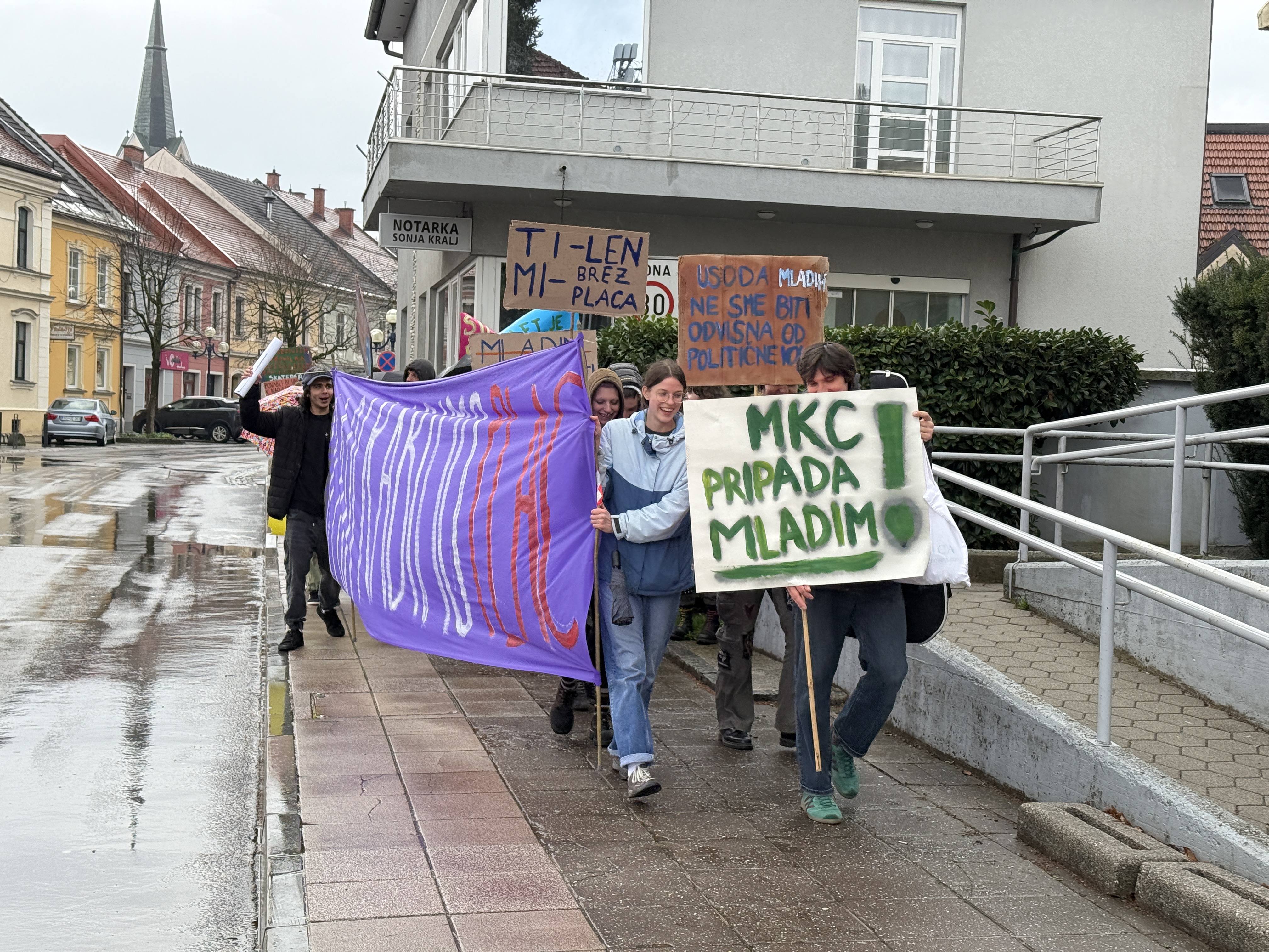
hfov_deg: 39.7
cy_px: 476
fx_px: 1760
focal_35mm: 48
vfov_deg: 30.3
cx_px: 634
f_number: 1.78
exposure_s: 1/216
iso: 125
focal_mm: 6.76
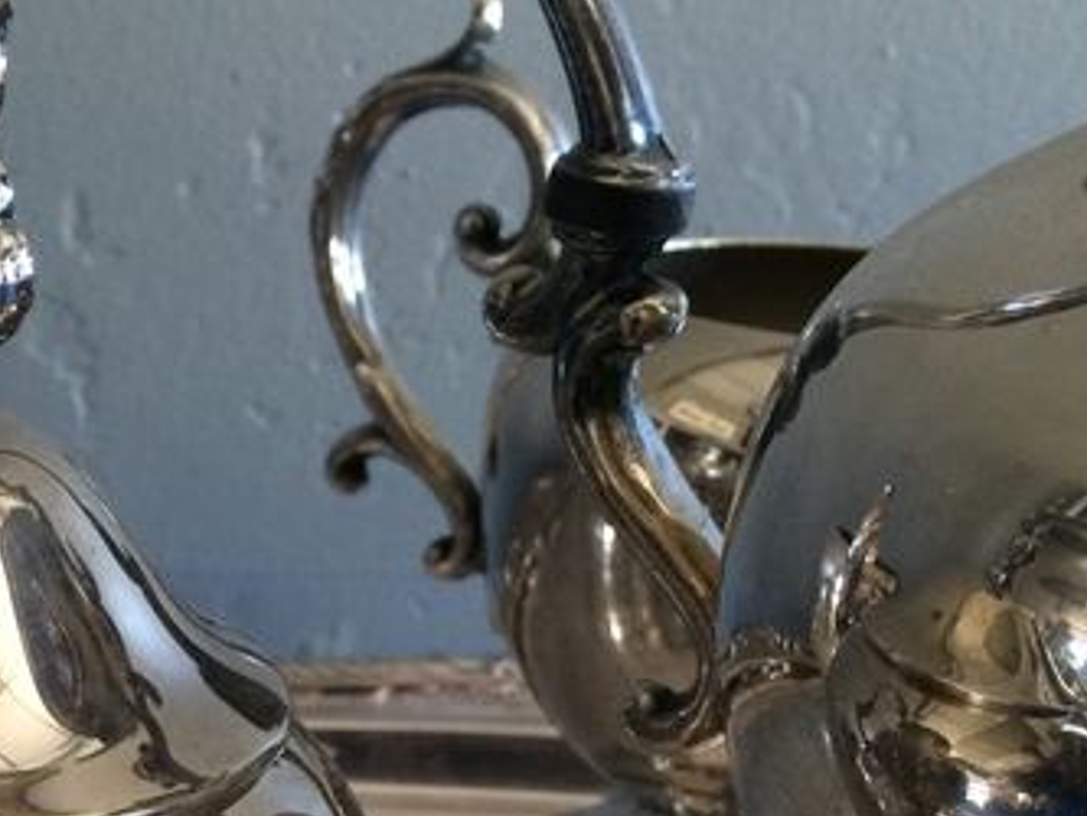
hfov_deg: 22.6
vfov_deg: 17.2
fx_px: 2544
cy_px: 1049
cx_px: -134
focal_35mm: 81
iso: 50
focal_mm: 4.12
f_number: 2.2
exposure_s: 1/30
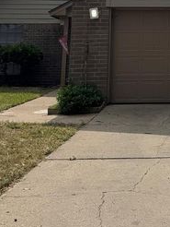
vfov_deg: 27.4
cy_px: -21
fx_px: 425
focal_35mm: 65
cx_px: 184
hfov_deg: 21.5
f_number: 1.78
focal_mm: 6.76
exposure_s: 1/12346
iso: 64
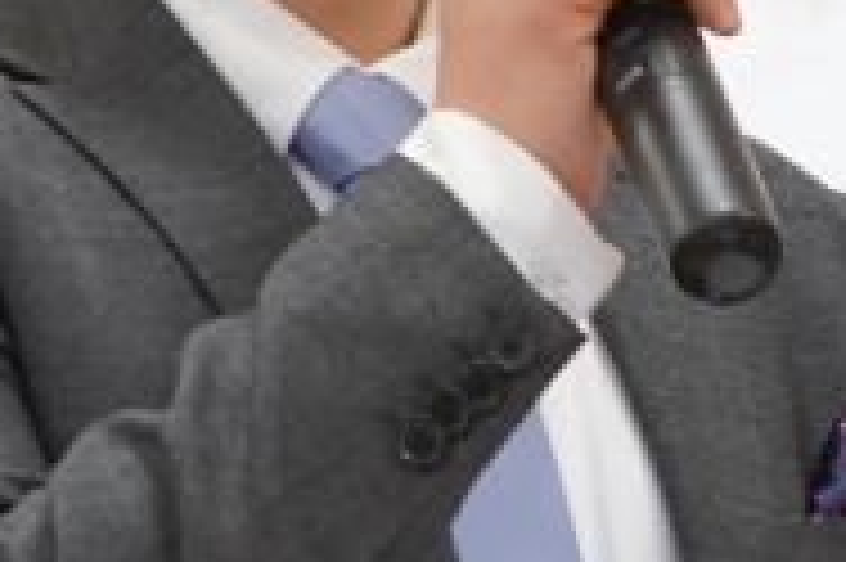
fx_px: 11223
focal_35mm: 478
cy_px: 465
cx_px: 261
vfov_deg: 2.9
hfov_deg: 4.3
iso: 1600
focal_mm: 69
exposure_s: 1/125
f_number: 4
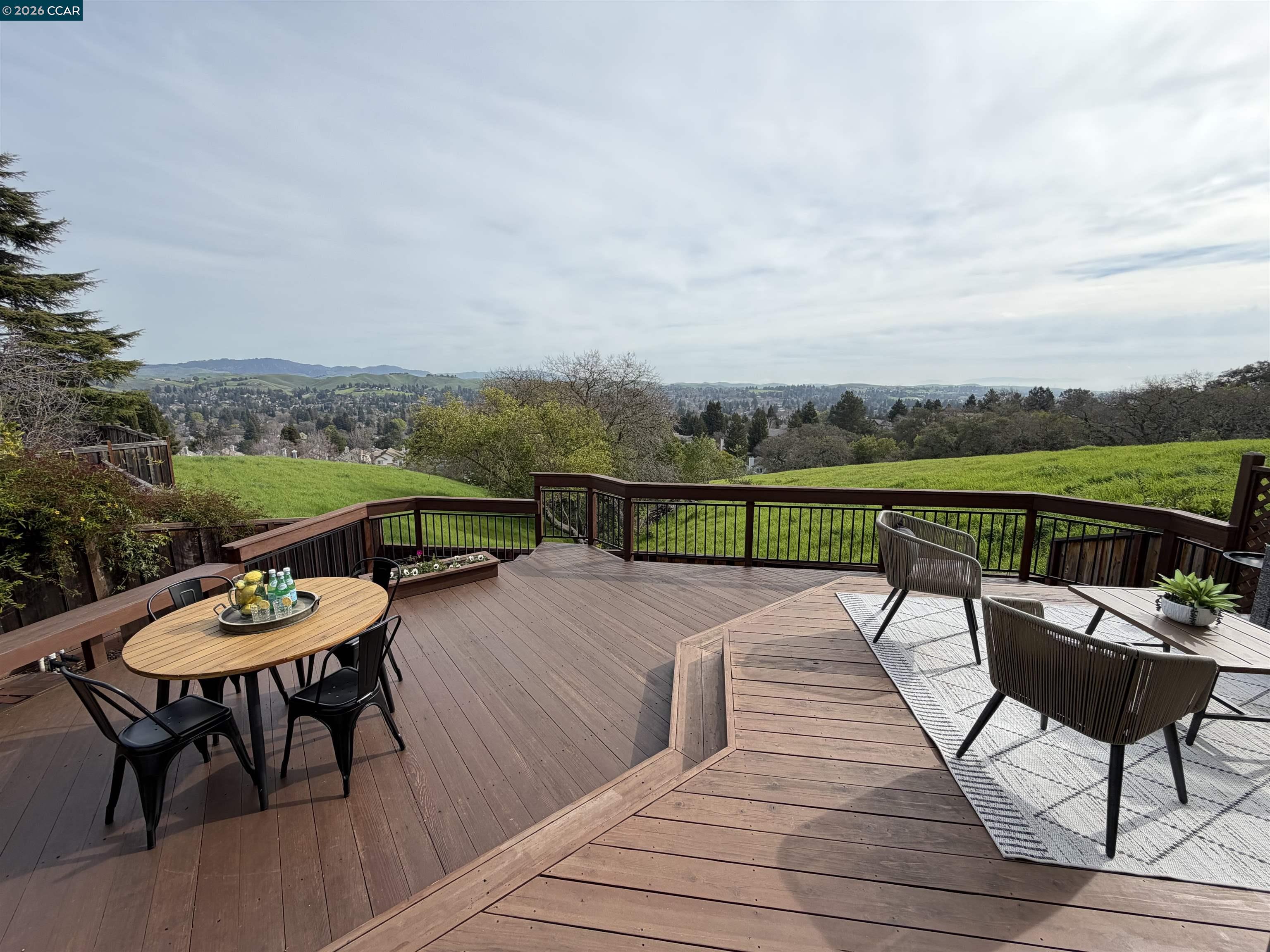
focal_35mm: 14
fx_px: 514
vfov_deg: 85.7
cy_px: 476
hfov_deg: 102.1
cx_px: 635
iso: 40
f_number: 2.2
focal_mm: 2.22
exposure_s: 1/554
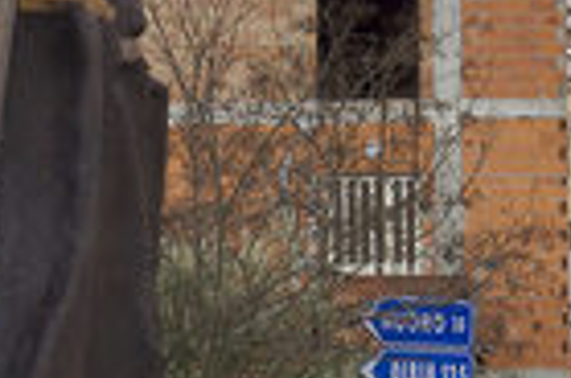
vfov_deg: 3.8
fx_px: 5636
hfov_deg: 5.8
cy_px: 27
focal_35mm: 356
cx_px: -45
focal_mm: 55
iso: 800
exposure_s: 1/50
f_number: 9
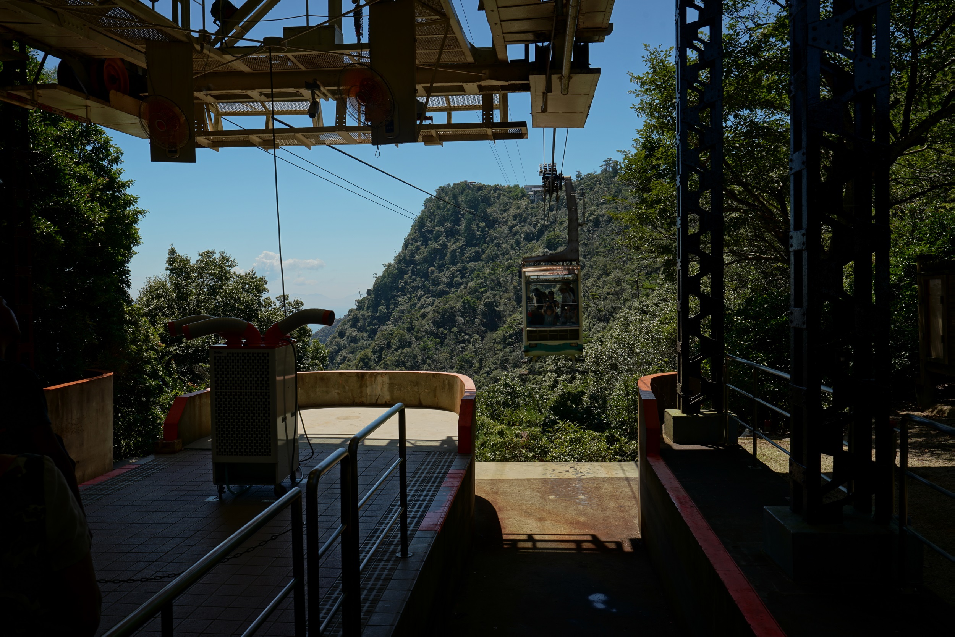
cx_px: 478
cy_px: 318
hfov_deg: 63.6
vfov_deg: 45.0
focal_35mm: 29
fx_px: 769
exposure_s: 1/80
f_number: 13
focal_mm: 29
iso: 100
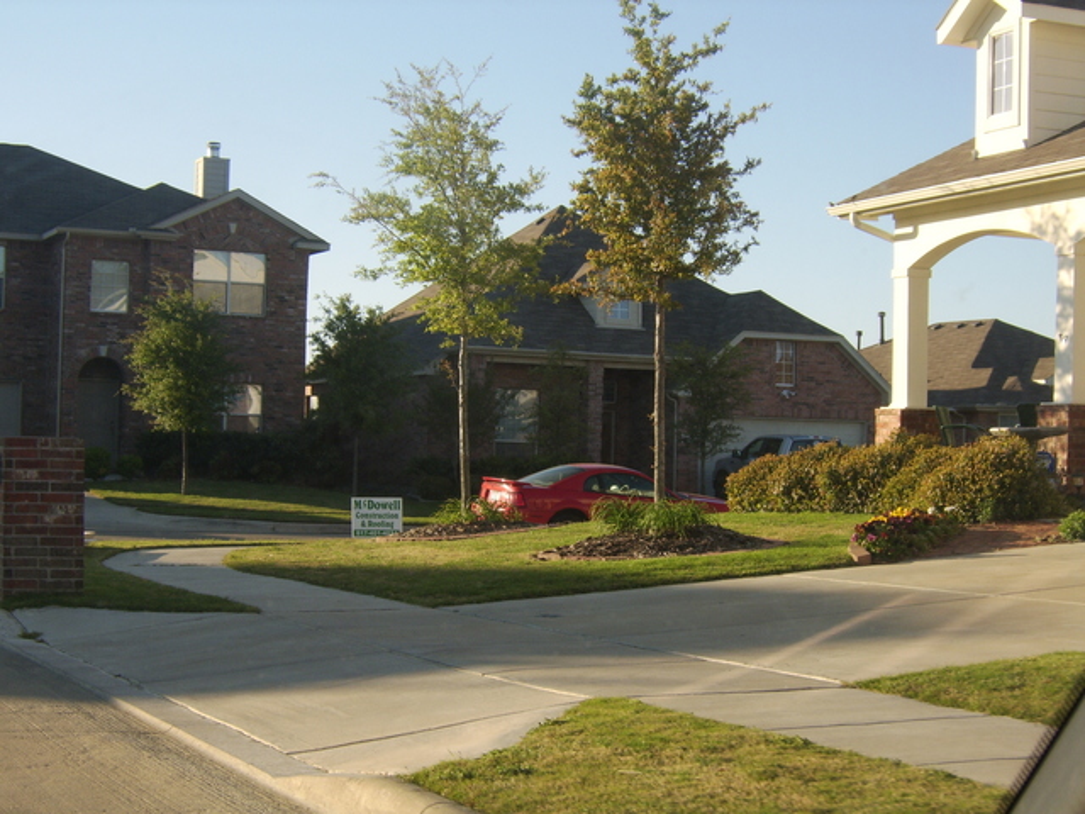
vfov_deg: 27.0
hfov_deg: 35.5
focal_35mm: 54
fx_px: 1693
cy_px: 407
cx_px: 542
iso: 71
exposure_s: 1/114
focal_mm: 14.04
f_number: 6.7
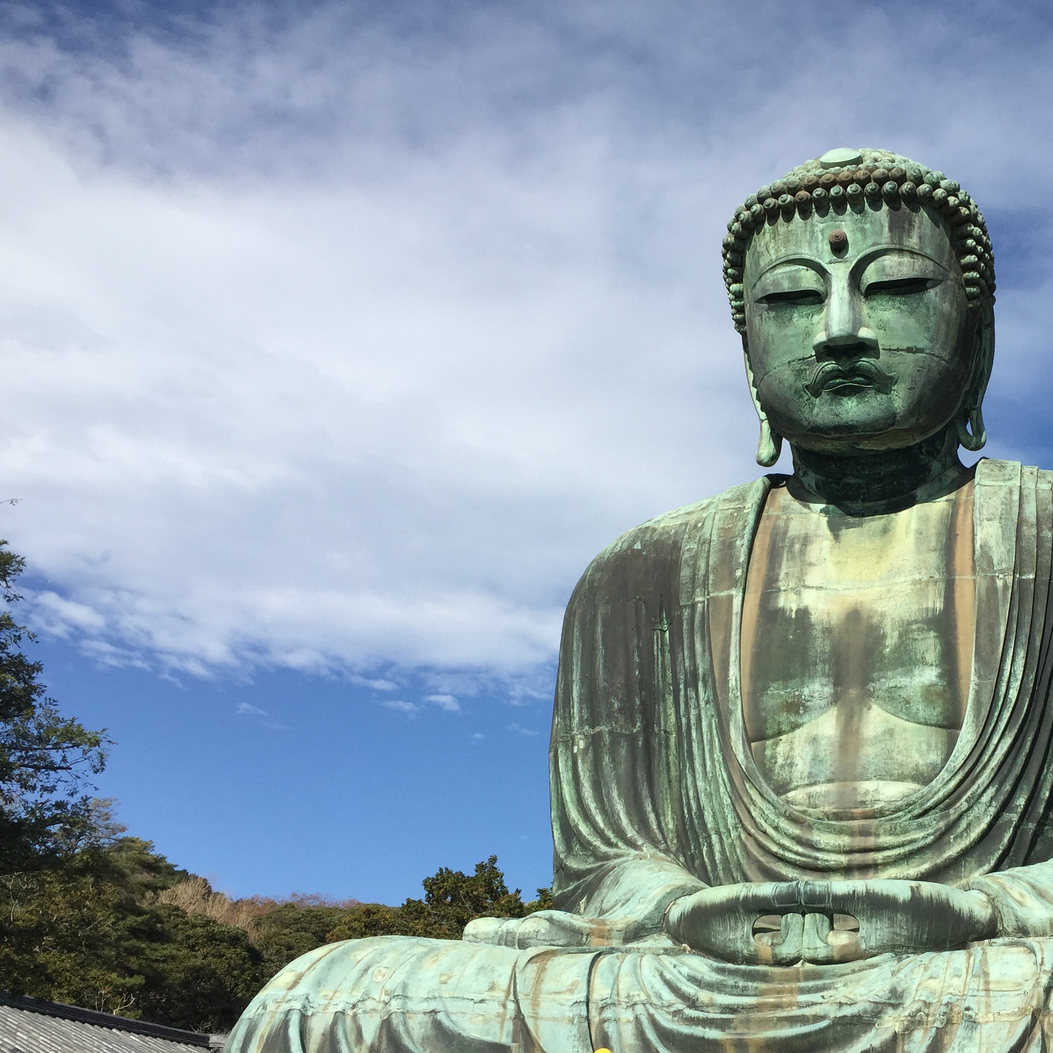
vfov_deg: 42.8
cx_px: 798
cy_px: 594
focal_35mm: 39
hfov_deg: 41.5
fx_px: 1342
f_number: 2.2
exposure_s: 1/2475
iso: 32
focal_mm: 4.15
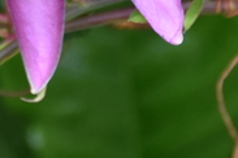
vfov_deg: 0.7
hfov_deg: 1.0
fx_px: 13909
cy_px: -163
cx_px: -109
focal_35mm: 2104
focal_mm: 300
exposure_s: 1/640
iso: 1100
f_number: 5.6
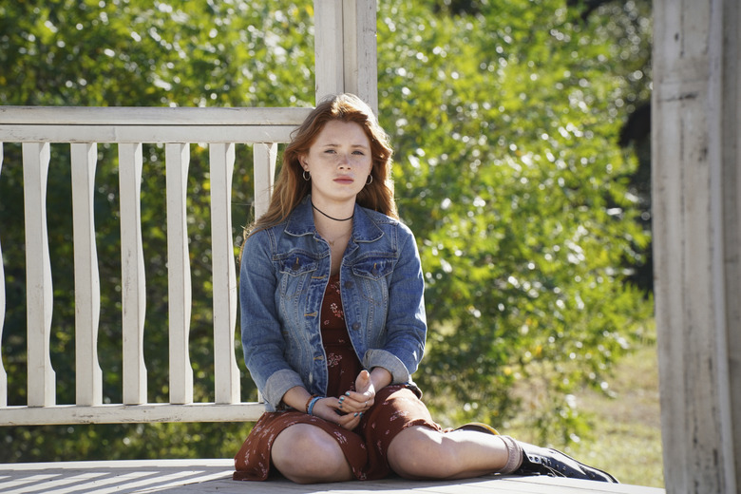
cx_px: 370
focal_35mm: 180
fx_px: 3705
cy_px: 247
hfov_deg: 11.4
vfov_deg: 7.6
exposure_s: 1/250
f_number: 8
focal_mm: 180
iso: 400
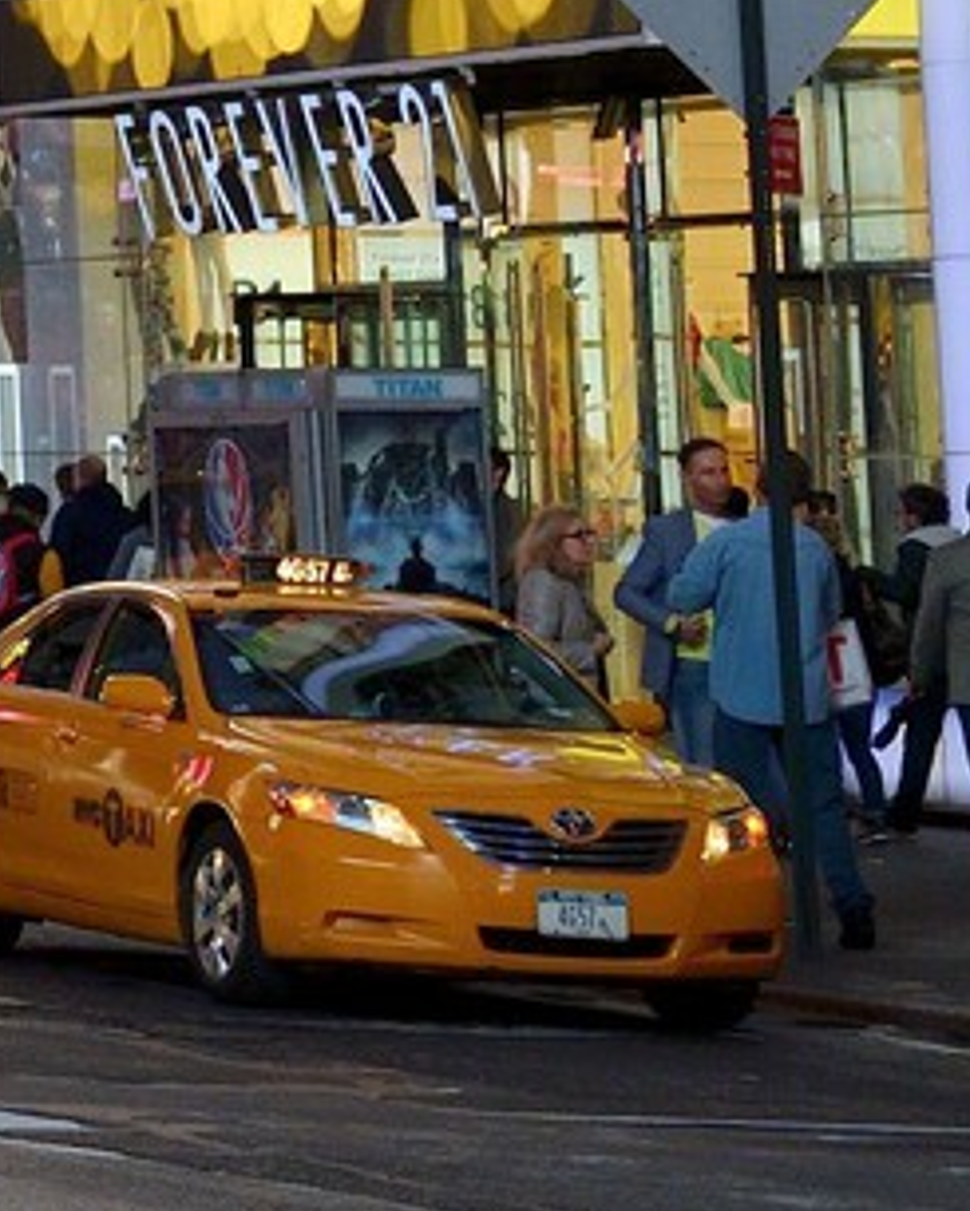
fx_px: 8429
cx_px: -1991
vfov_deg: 8.0
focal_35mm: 235
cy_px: -649
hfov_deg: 6.1
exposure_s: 1/250
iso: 800
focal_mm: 48
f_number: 5.6
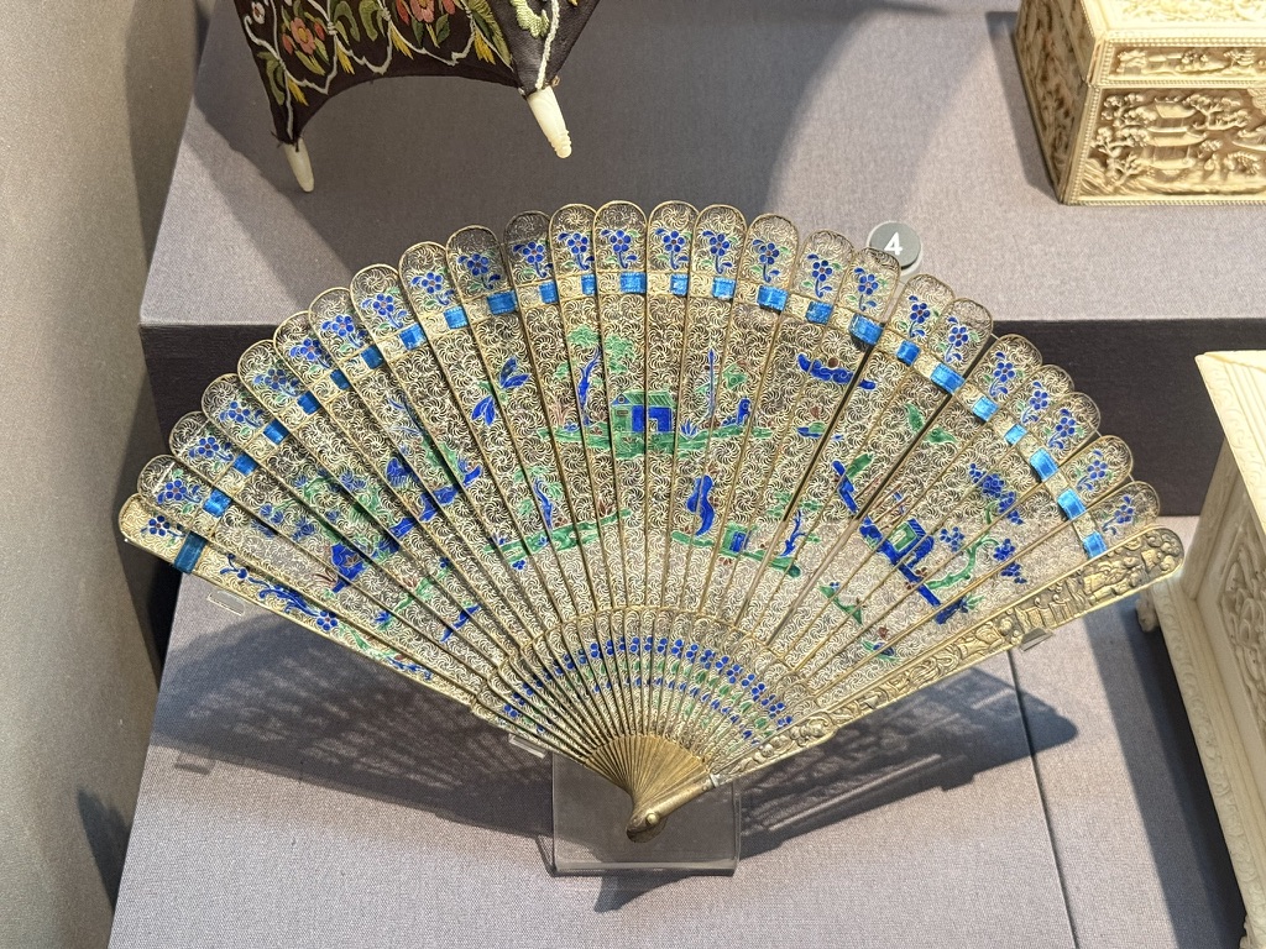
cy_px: 474
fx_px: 1755
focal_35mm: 48
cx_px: 633
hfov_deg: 39.7
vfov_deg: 30.3
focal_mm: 6.76
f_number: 1.78
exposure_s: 1/33
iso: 400
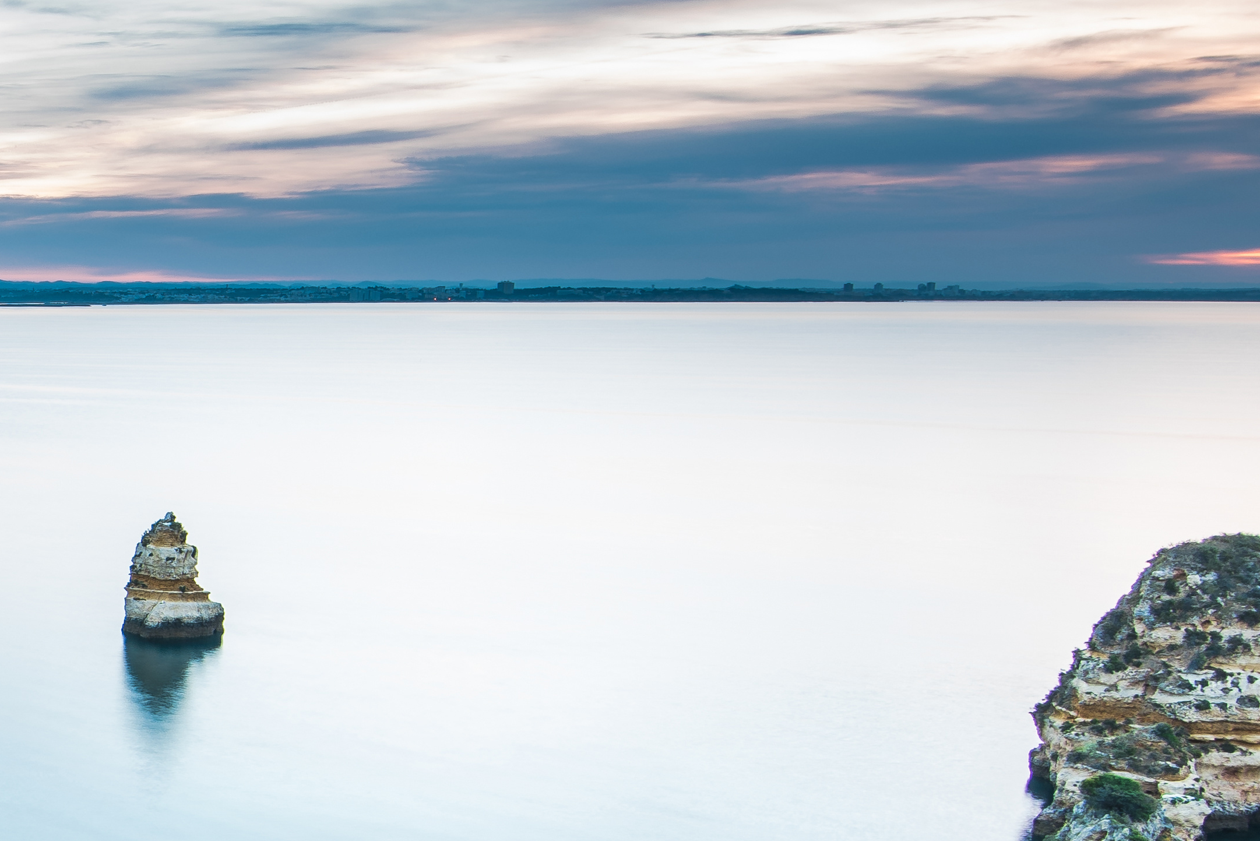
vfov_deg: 25.3
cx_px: -419
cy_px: 619
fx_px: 1856
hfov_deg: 29.4
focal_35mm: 53
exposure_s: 2.5
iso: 31
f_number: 11
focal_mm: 16
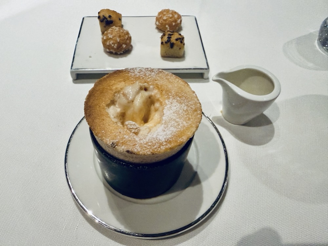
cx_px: 164
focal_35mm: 24
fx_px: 227
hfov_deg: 71.6
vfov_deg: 56.8
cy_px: 123
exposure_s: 1/59
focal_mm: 2.22
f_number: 2.2
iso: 640
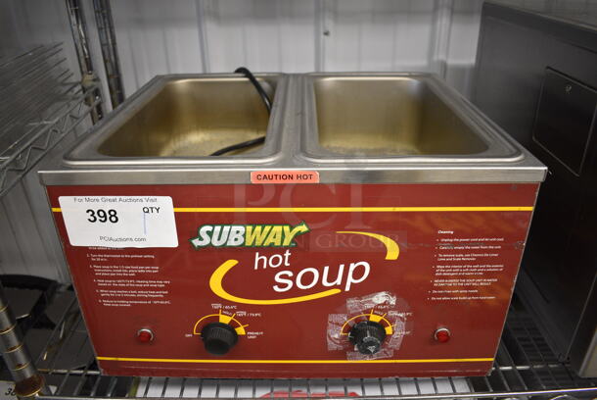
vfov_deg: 48.0
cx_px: 298
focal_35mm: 27
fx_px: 448
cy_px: 200
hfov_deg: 67.3
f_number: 3.5
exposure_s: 1/125
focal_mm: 18
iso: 1600
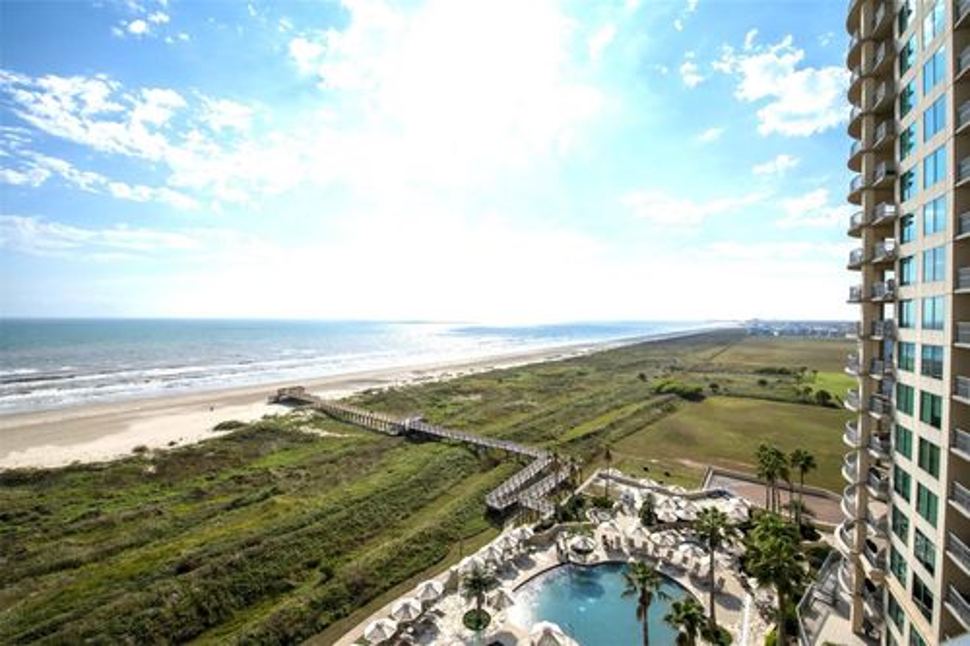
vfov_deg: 81.2
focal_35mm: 14
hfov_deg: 104.3
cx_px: 485
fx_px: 377
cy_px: 323
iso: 100
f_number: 8
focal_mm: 14
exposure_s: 1/4000
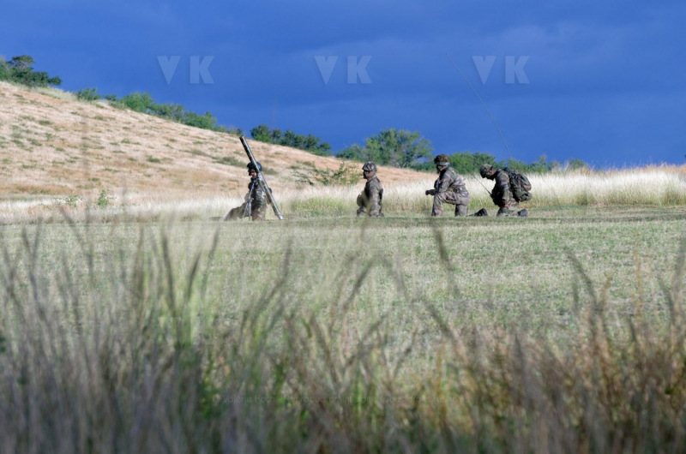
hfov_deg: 6.9
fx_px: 5705
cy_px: 227
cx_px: 343
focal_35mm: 300
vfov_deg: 4.6
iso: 160
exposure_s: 1/400
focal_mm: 200
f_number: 8
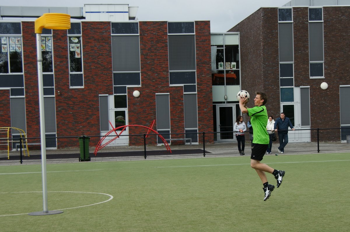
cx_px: 175
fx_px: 510
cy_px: 116
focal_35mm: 52
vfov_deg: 25.7
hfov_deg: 37.9
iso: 100
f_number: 5
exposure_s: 1/320
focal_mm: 35
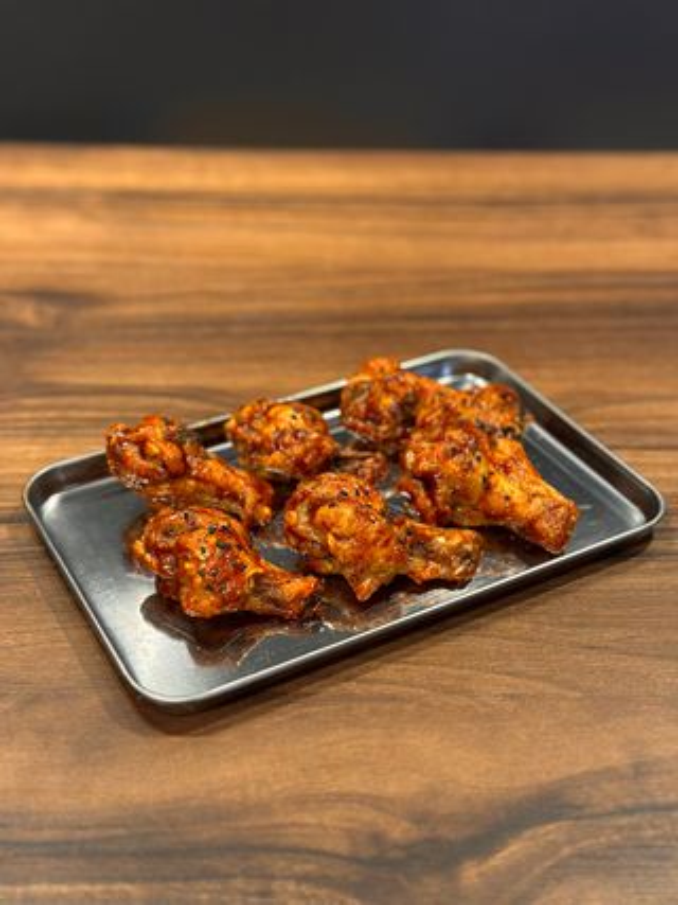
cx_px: 339
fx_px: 1254
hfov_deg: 30.3
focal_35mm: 48
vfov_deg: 39.7
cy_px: 452
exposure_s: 1/33
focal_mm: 6.86
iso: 400
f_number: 1.78
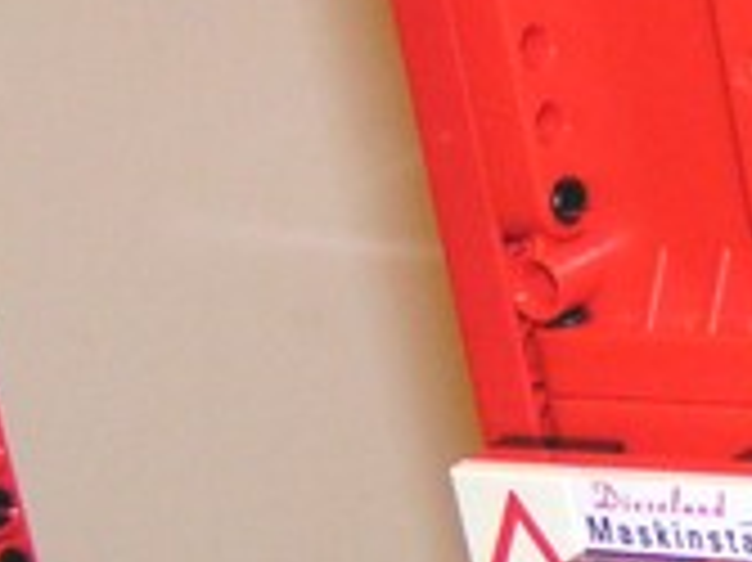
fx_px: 3169
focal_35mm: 146
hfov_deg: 13.2
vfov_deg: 10.1
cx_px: 905
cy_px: 454
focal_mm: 5.8
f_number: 2.8
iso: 200
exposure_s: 1/40
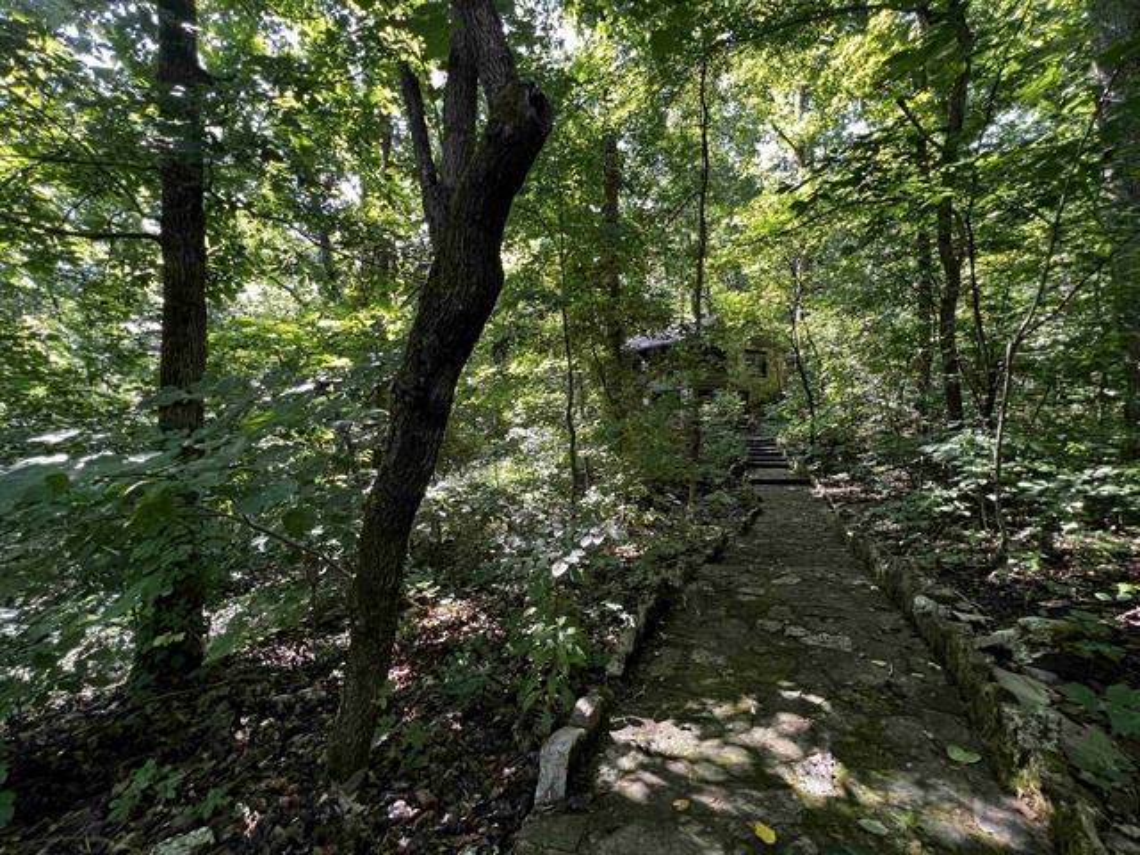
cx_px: 570
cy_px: 428
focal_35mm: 13
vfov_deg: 89.9
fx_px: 428
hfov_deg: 106.2
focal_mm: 1.57
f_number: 1.8
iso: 125
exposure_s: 1/99
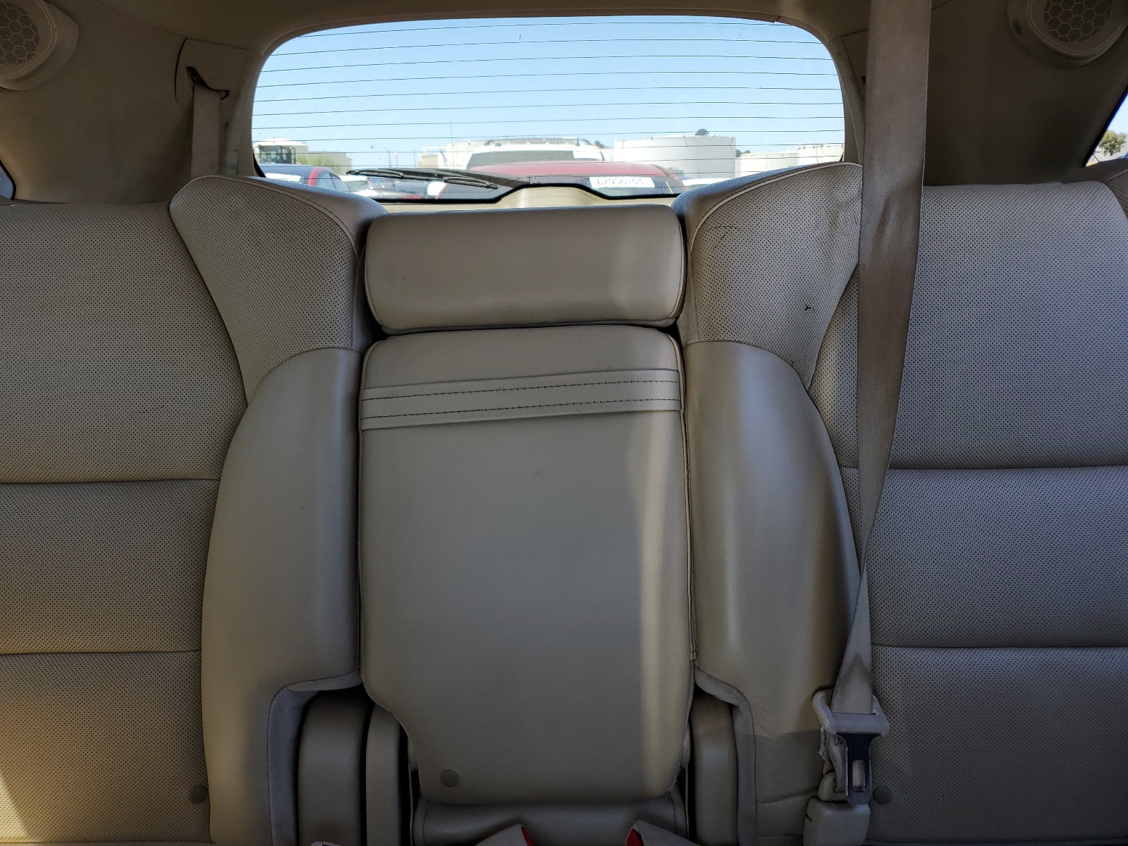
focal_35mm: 26
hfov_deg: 67.3
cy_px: 423
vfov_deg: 53.1
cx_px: 564
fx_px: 847
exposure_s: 1/286
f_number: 1.5
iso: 50
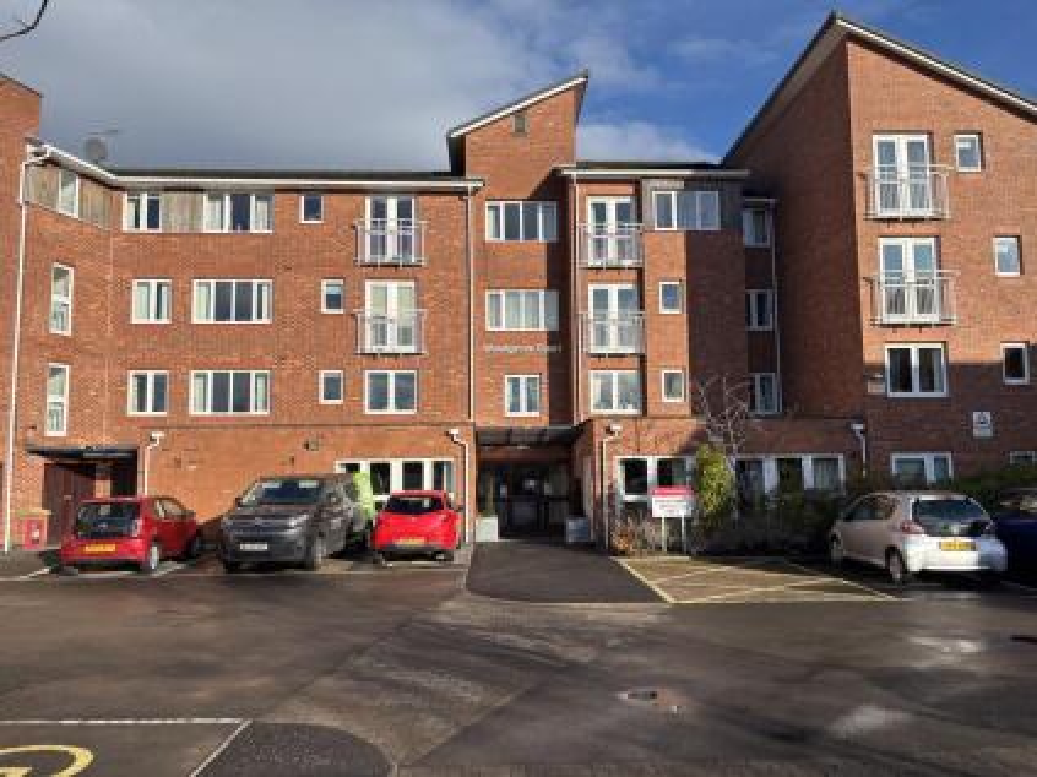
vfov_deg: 53.0
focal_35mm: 26
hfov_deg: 67.3
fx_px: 779
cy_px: 388
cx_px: 518
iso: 50
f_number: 1.6
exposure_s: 1/3205
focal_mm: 5.96
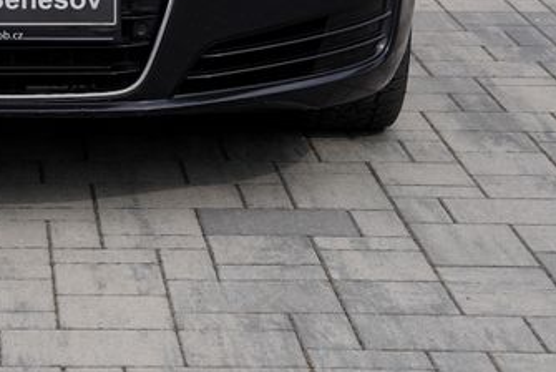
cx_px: -12
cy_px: -177
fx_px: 2597
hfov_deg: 12.1
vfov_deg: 8.0
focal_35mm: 168
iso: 100
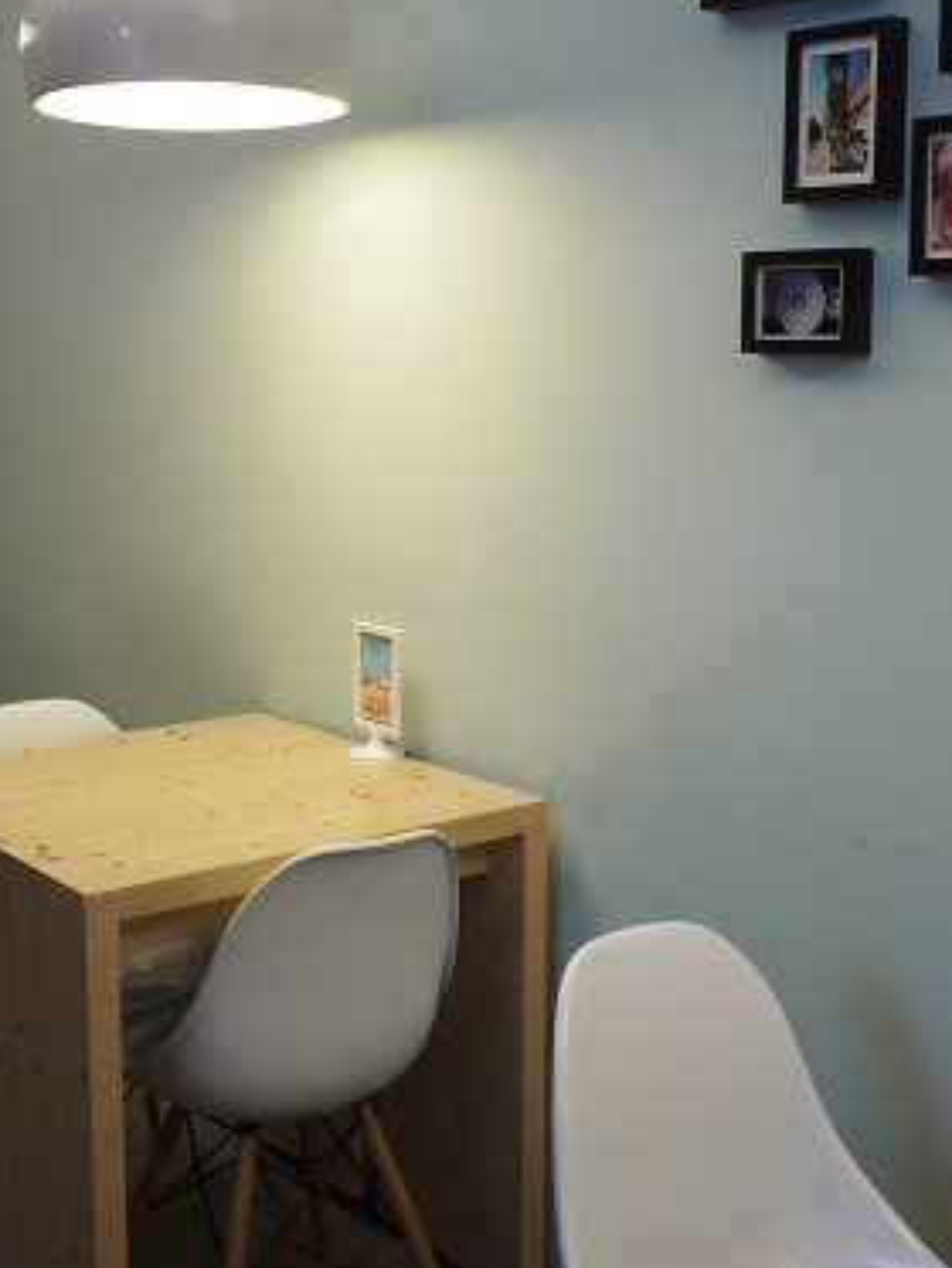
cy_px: 530
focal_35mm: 48
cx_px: 459
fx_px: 1759
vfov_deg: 39.5
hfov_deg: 30.3
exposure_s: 1/60
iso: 320
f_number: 2.5
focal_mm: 14
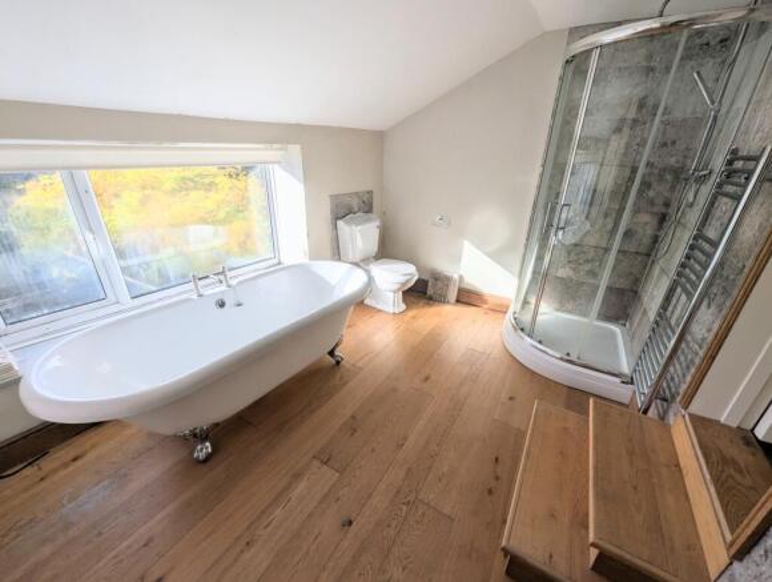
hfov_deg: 106.1
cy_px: 291
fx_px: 290
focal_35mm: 13
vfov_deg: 90.1
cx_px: 386
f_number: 2.2
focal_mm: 1.95
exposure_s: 1/821
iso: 51
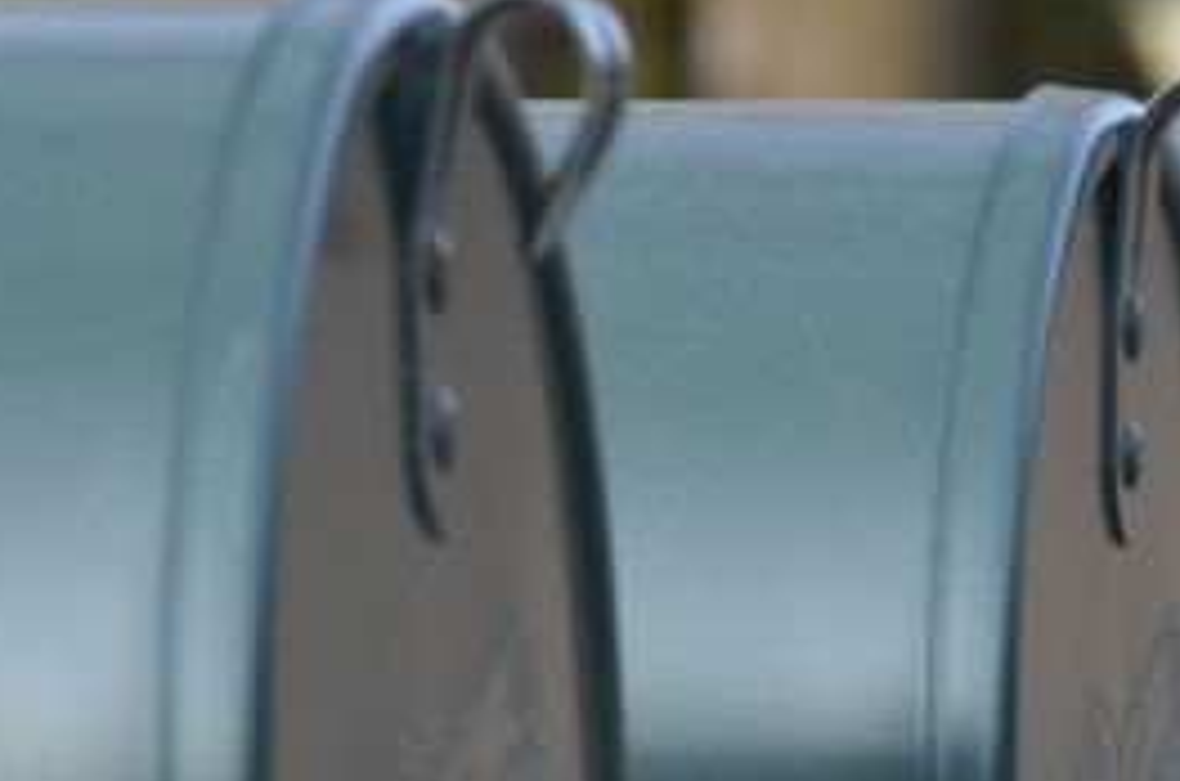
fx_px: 17167
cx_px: 1117
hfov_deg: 3.9
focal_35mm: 525
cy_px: 1261
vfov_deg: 2.6
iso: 500
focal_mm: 90
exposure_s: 1/200
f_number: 7.1
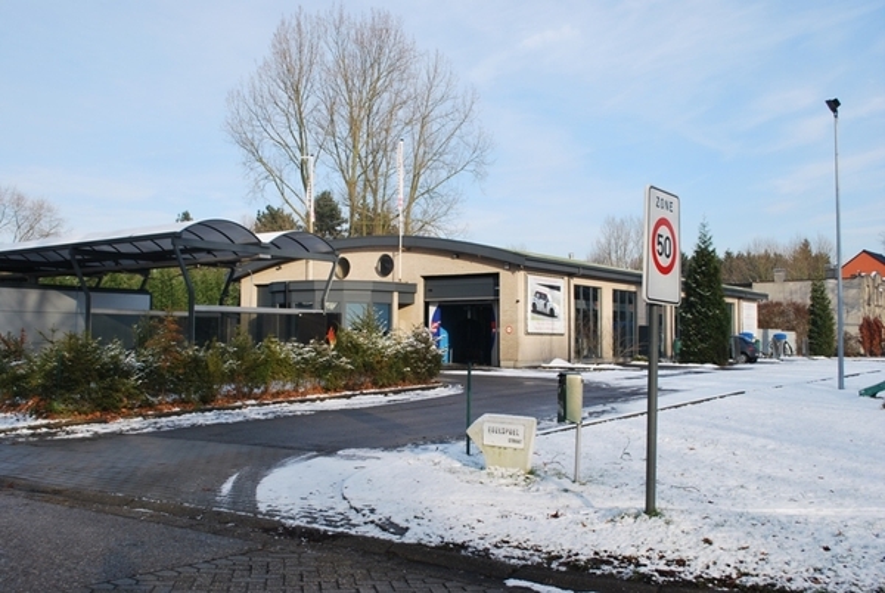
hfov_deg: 53.1
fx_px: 886
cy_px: 296
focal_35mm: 36
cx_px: 442
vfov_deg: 37.0
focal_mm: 24
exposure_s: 1/200
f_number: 7.1
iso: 100
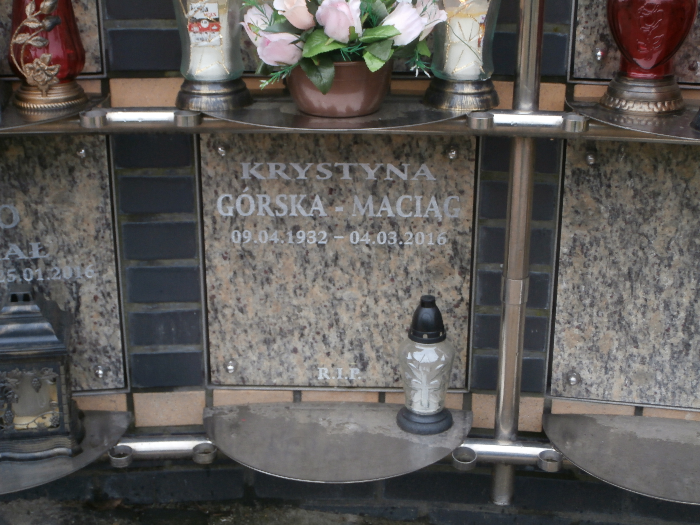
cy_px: 262
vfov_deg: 25.7
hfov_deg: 33.8
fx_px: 1153
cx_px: 350
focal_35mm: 57
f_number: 4.5
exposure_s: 1/80
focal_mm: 10.11
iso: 125
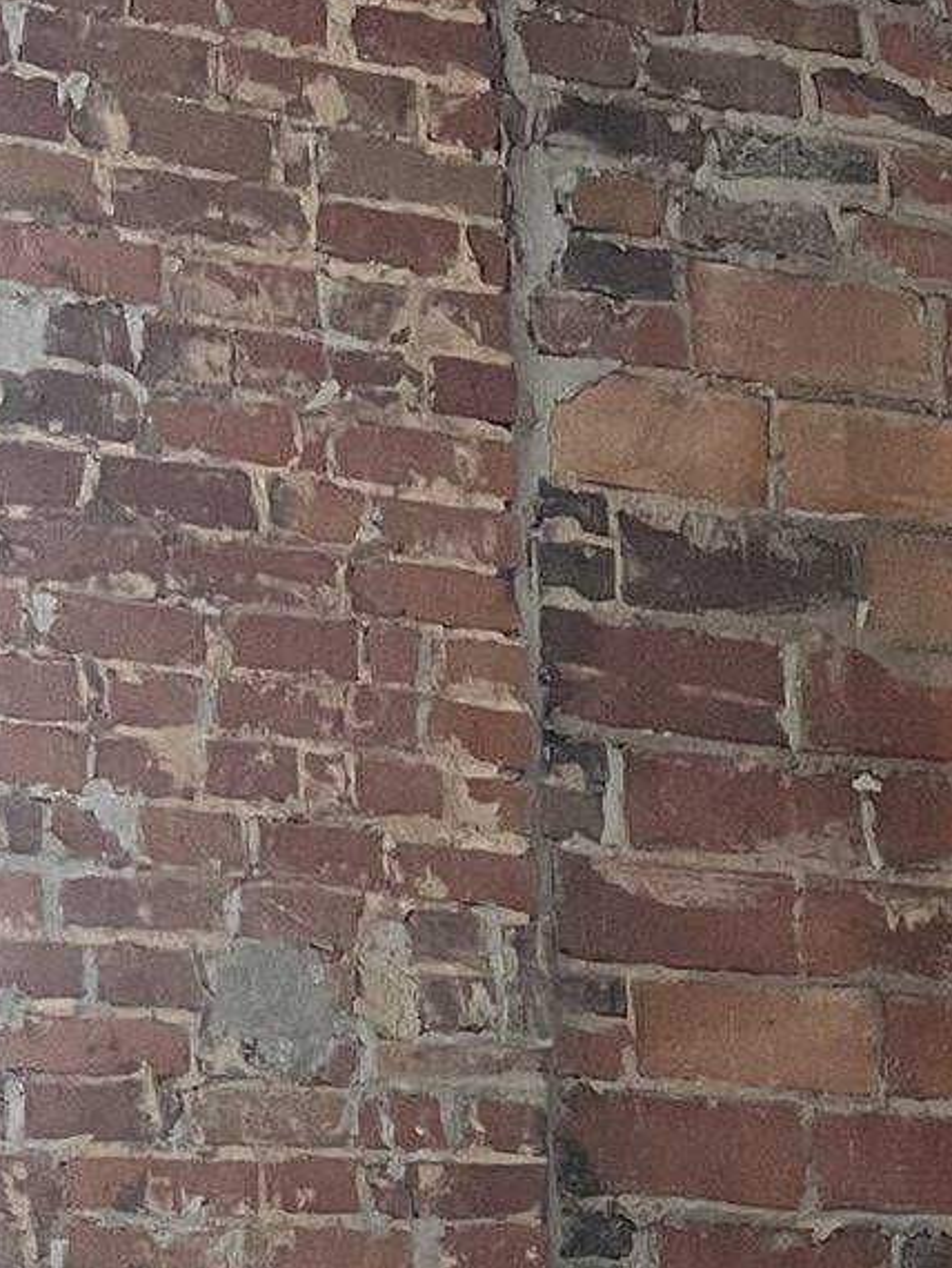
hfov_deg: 13.8
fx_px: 3701
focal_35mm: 101
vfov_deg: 17.6
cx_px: 1417
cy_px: 1840
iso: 400
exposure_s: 1/40
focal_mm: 5.1
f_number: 1.6
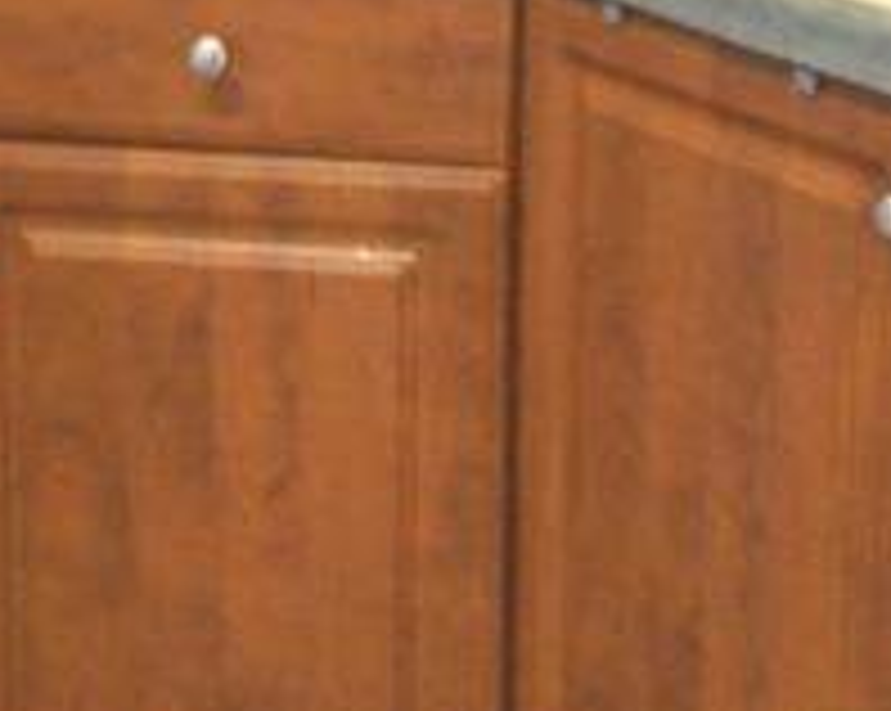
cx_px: 522
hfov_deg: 17.9
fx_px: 2819
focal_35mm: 107
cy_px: -346
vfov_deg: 13.6
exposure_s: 1/13
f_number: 4
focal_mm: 10
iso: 400
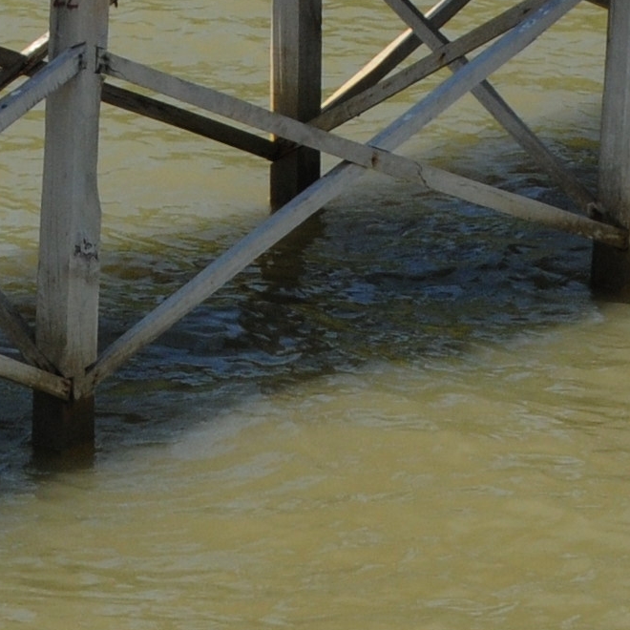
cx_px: 173
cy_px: -333
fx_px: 5106
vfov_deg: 6.9
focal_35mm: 248
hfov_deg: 7.1
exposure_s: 1/1000
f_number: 7.1
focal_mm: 30
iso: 400
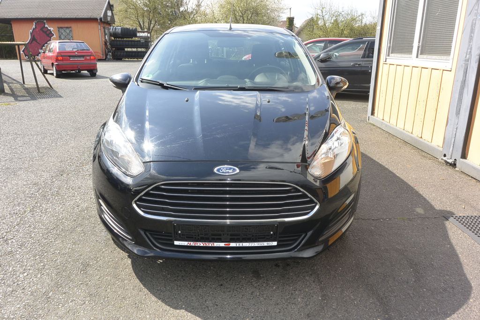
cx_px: 240
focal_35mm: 27
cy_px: 160
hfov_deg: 67.4
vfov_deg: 47.9
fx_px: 360
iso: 160
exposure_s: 1/250
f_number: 6.3
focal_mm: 10
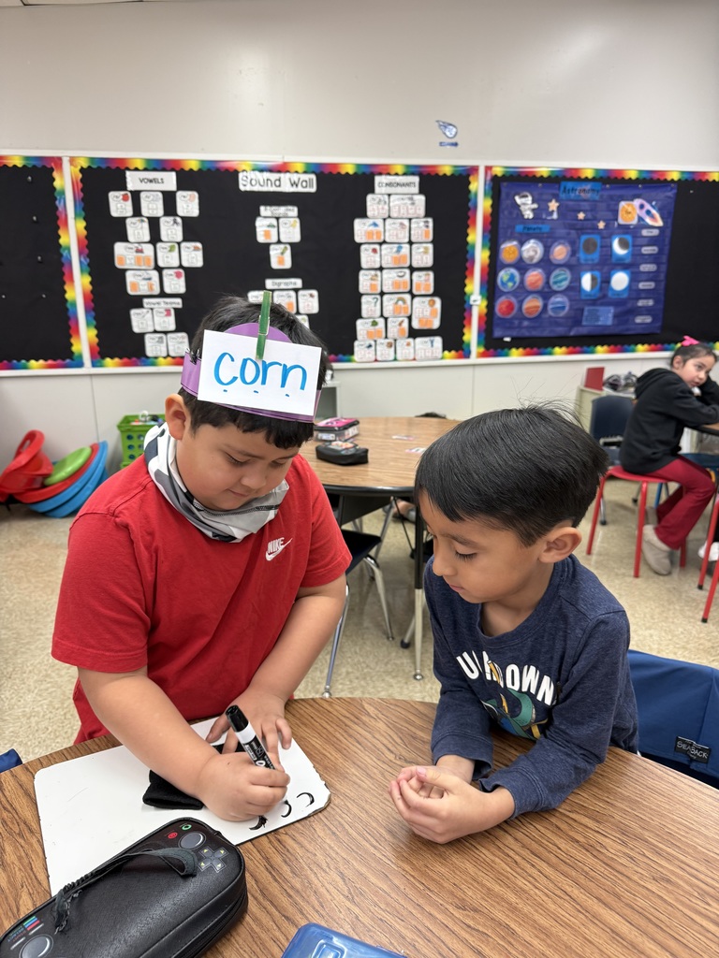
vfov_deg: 71.6
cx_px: 360
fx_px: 665
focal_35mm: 24
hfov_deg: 56.8
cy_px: 479
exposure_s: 1/60
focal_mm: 6.76
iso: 160
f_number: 1.78
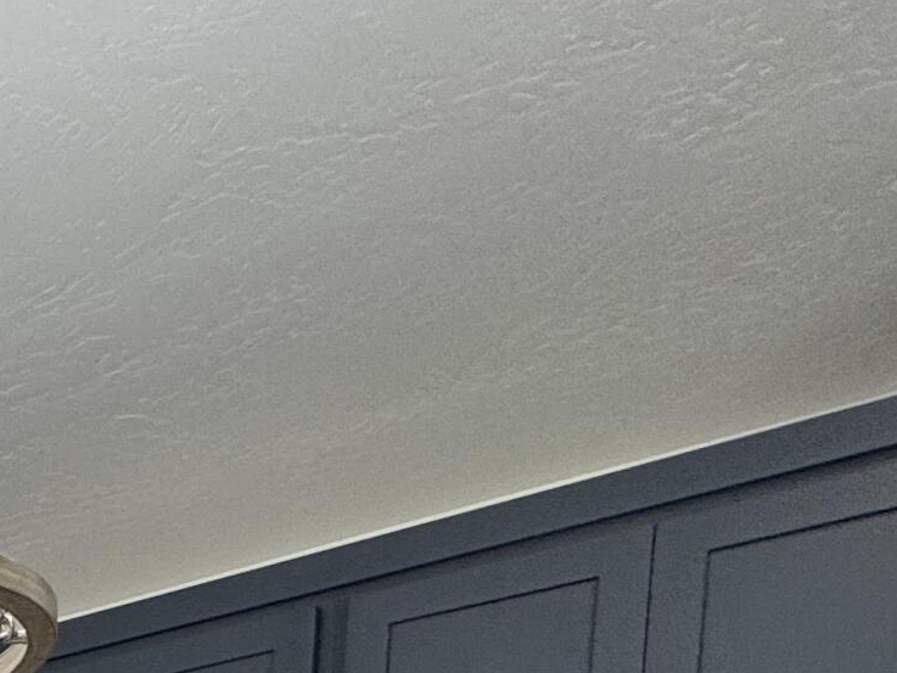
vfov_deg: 18.5
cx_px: -682
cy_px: 1286
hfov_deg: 22.1
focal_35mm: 57
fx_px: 1477
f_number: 2.2
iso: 125
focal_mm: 2.22
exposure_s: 1/120
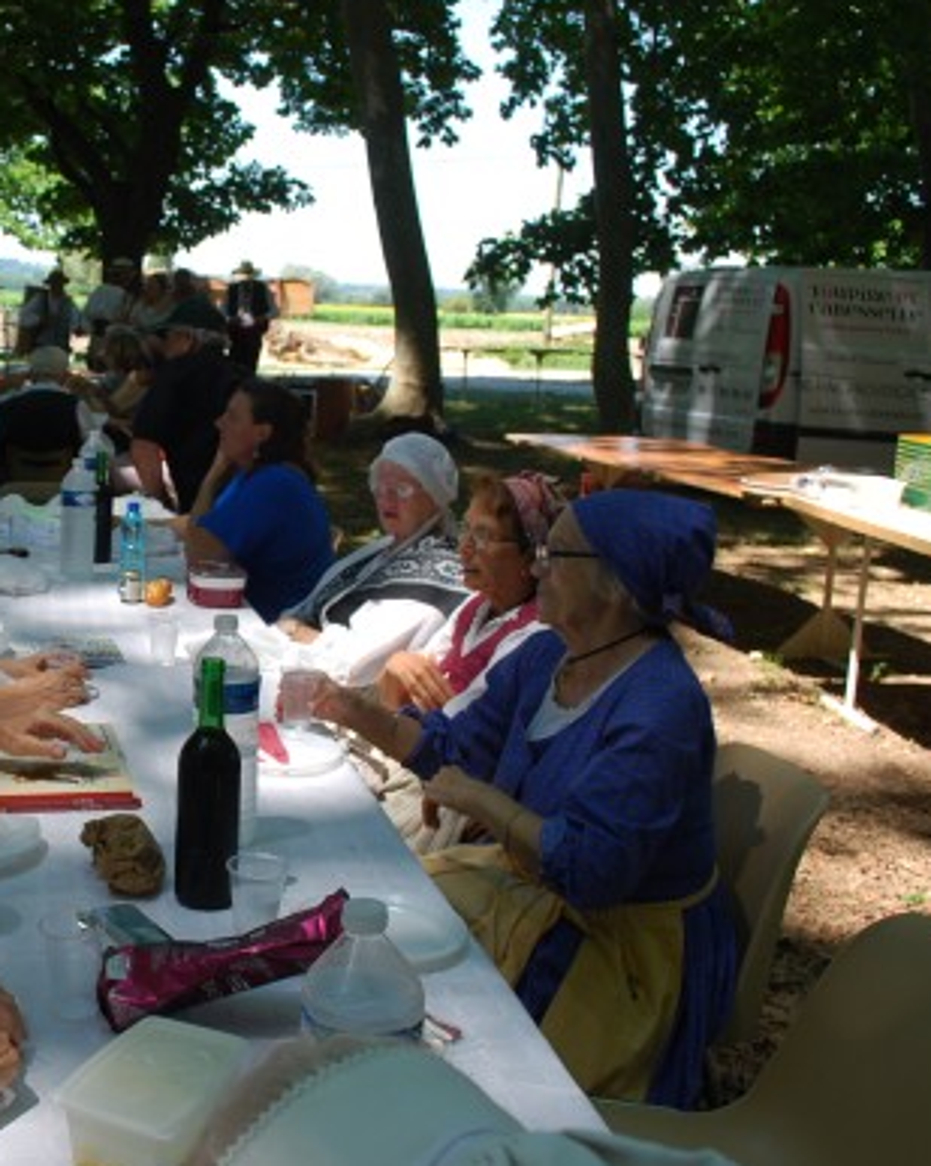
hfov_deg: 33.9
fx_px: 1448
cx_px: 108
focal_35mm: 42
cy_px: 577
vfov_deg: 43.9
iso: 100
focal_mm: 18
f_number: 5.6
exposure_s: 1/125
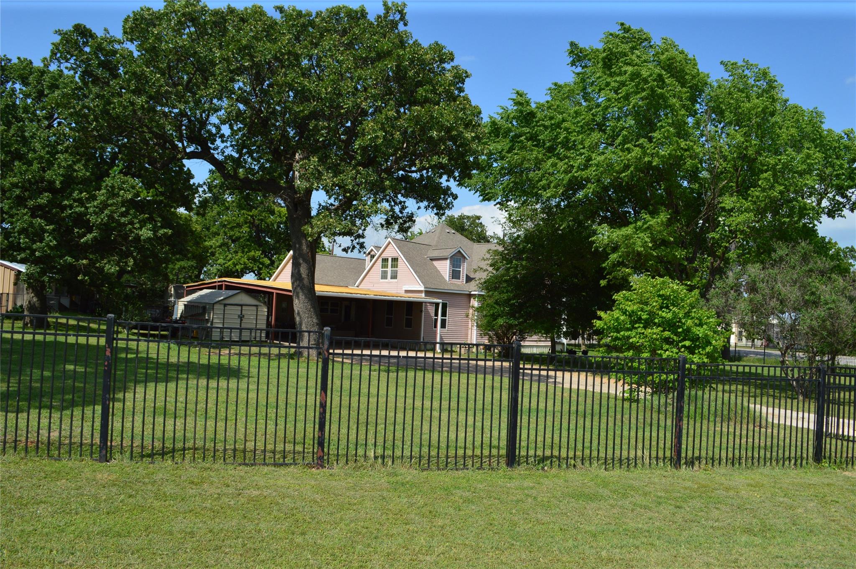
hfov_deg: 67.4
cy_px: 284
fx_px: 641
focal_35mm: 27
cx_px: 428
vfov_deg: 47.8
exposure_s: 1/500
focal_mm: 18
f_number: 11
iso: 360
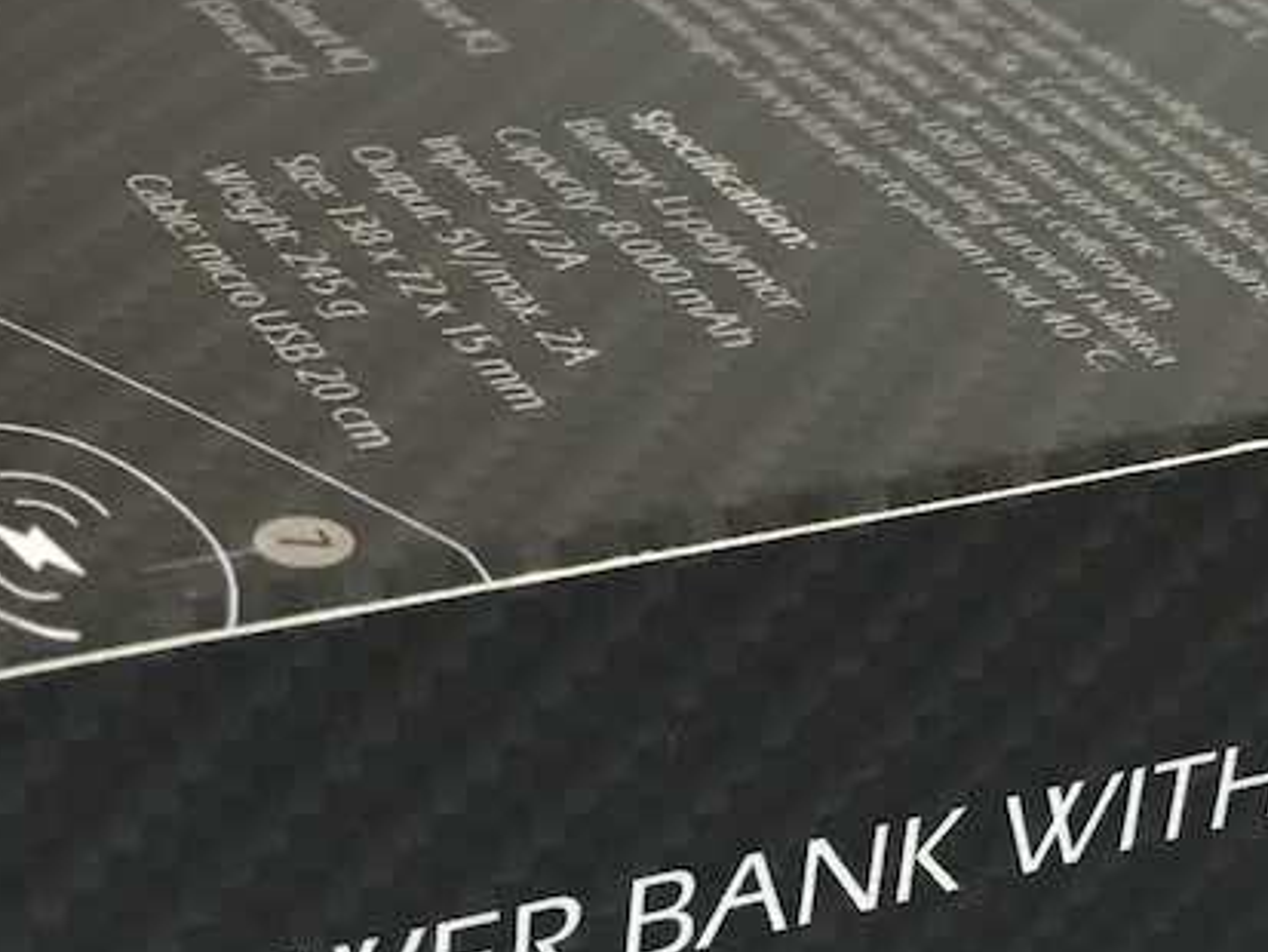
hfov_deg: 19.8
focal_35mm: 99
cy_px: 792
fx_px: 3627
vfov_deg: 14.8
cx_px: 864
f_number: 2.2
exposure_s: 1/33
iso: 80
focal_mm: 4.15
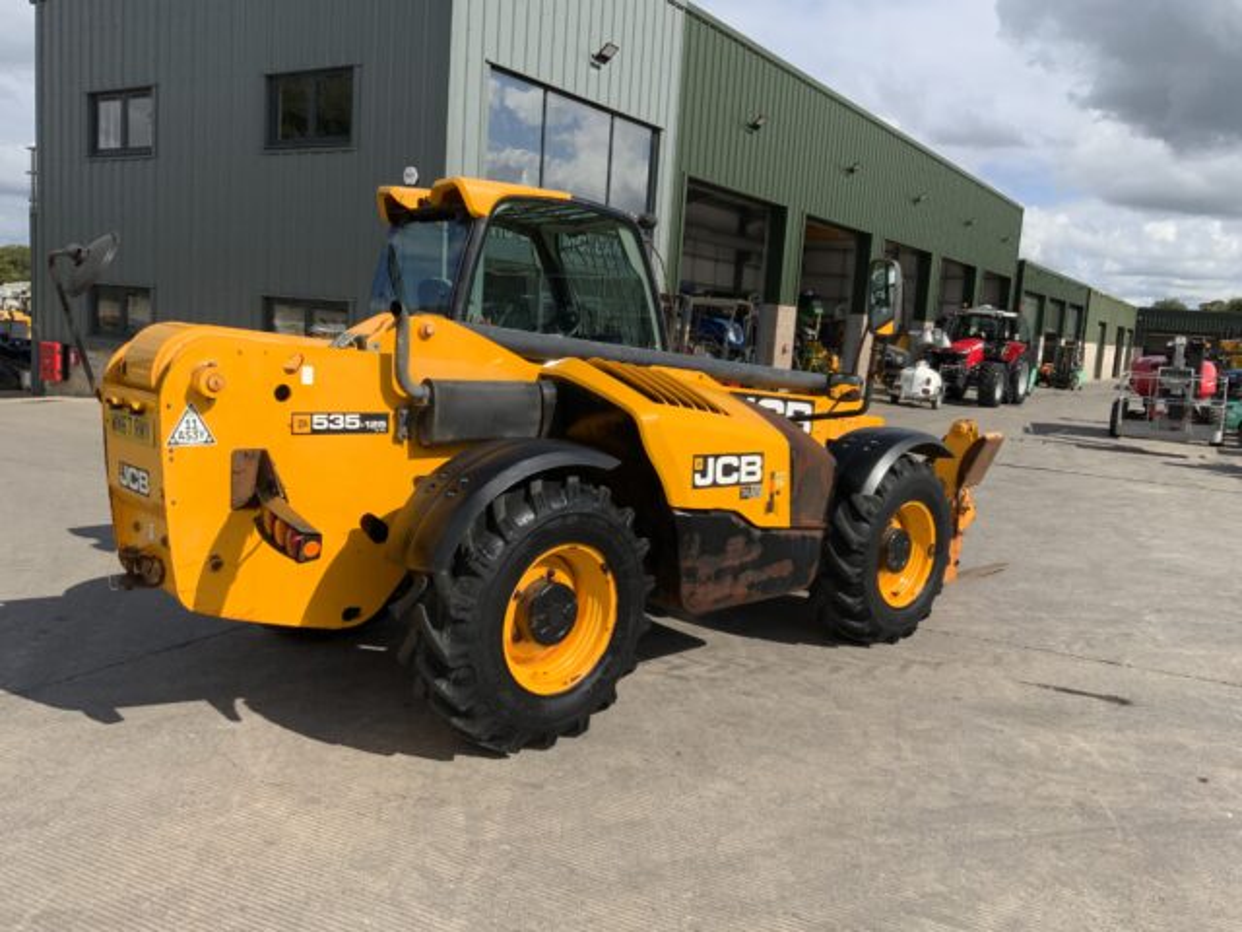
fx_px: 1041
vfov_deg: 48.2
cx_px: 621
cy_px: 466
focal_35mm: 29
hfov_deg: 61.7
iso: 16
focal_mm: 3
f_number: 1.8
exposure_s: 1/2320
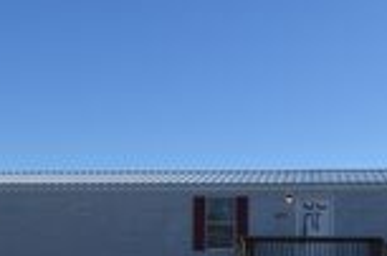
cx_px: 228
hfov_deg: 33.9
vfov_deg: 22.3
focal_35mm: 59
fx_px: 632
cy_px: 231
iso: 100
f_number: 9
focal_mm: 12
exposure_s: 1/320
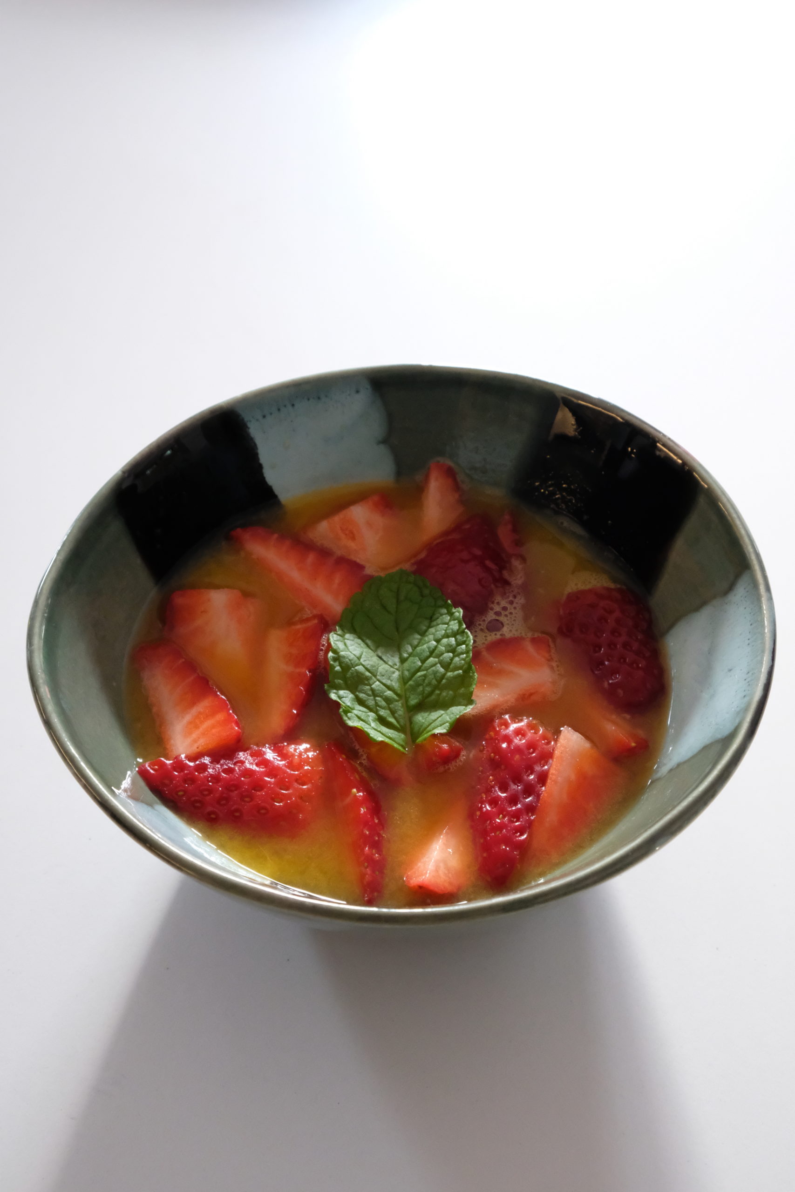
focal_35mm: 43
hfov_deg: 31.2
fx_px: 1424
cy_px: 596
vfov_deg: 45.4
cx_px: 398
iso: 6400
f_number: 9
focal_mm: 28.9
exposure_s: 1/45
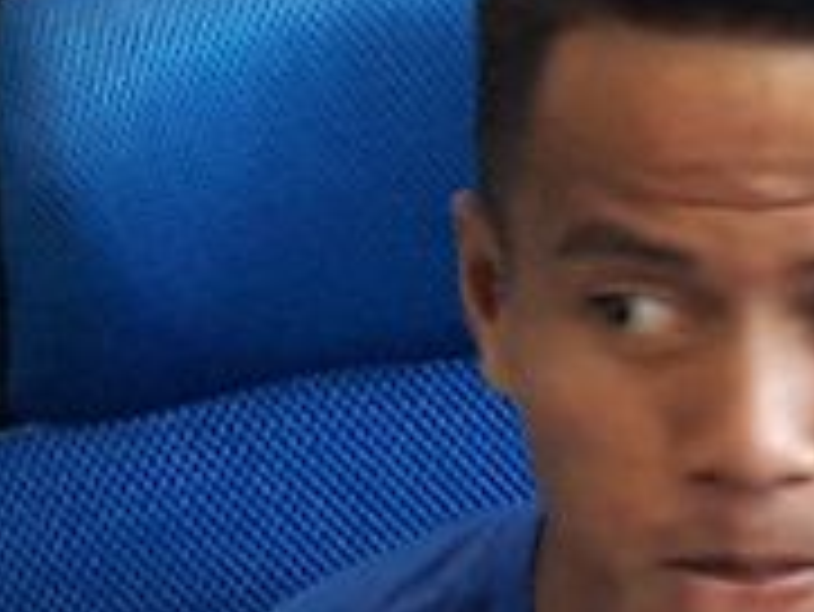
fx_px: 3271
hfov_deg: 13.3
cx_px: 1264
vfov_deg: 10.5
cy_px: 700
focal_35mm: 139
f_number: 1.9
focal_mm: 3.7
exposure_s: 1/25
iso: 160
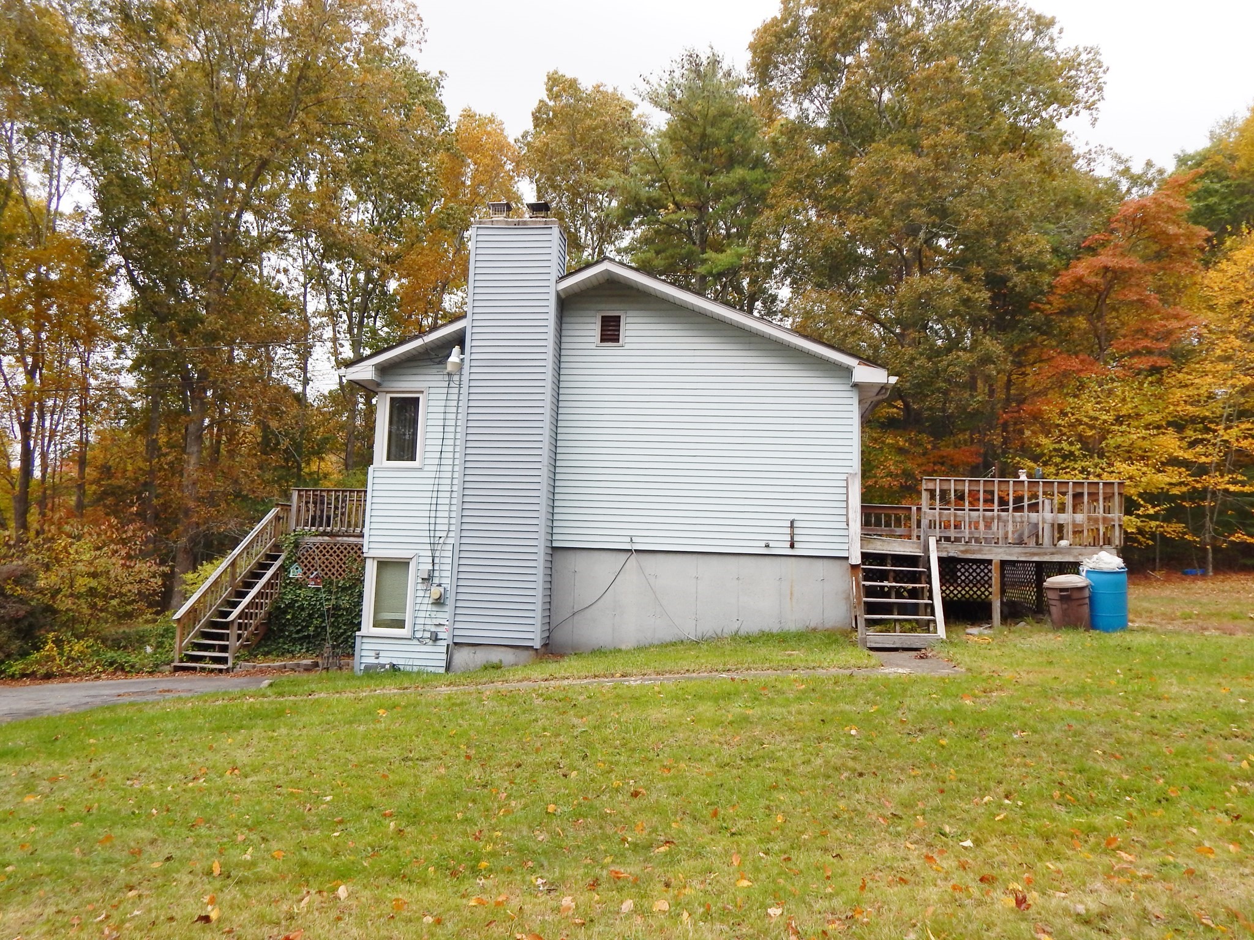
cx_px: 627
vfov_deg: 54.9
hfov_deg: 69.4
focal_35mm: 25
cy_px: 470
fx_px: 906
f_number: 3.1
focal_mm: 4.5
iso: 125
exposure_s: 1/200
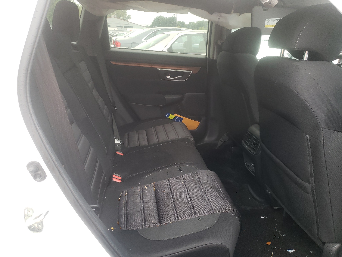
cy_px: 128
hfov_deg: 67.3
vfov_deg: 53.1
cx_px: 171
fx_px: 257
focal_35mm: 26
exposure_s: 1/120
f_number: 1.5
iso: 82
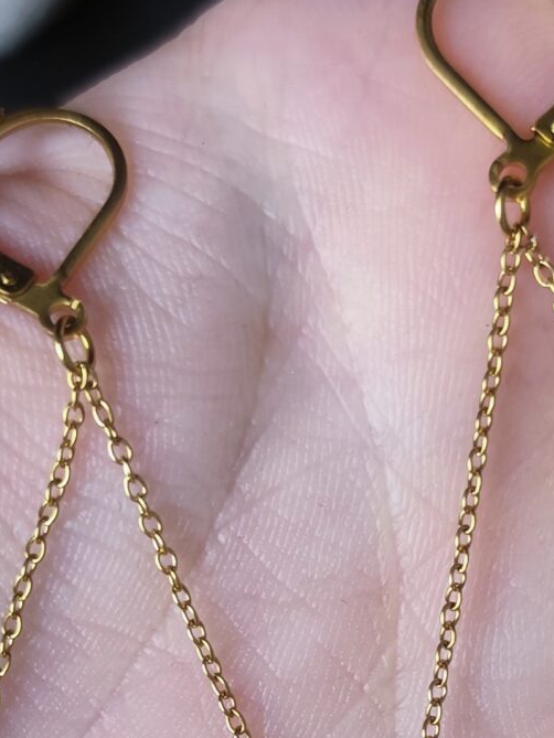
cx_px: 350
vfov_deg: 21.6
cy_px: 712
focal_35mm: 88
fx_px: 1877
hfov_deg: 16.8
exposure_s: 1/100
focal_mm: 6.19
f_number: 1.65
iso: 320
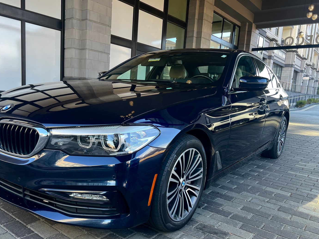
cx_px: 137
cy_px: 136
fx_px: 276
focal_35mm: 30
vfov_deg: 46.7
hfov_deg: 59.7
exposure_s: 1/120
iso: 50
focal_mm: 5.7
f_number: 1.5
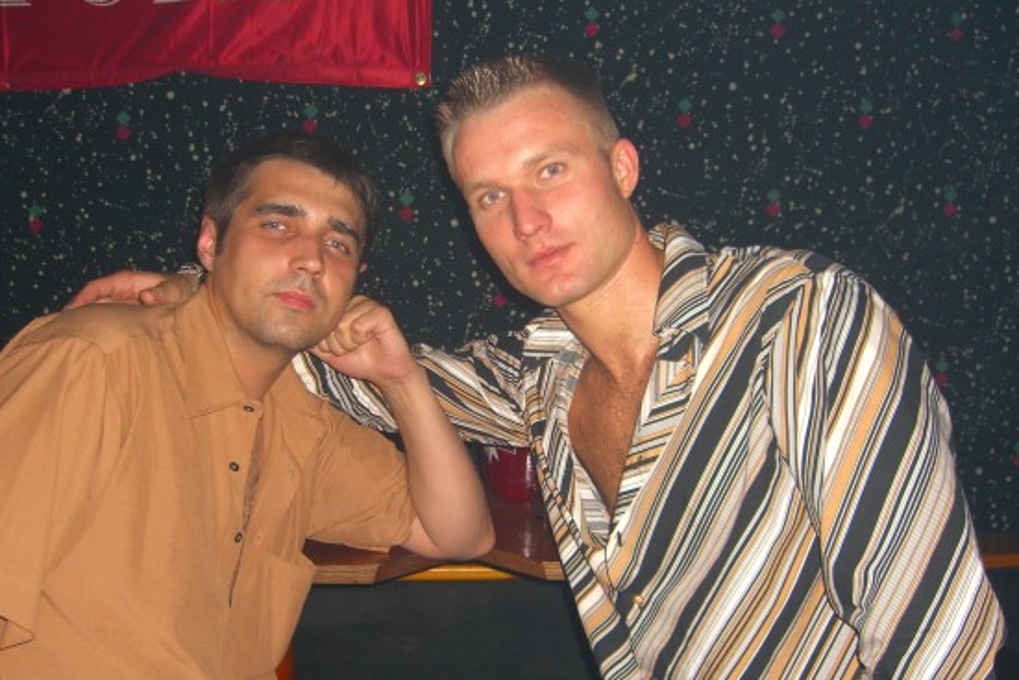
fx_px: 1218
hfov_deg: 45.4
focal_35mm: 43
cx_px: 488
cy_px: 405
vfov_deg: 31.1
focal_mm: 7.9
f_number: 2.8
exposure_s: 1/60
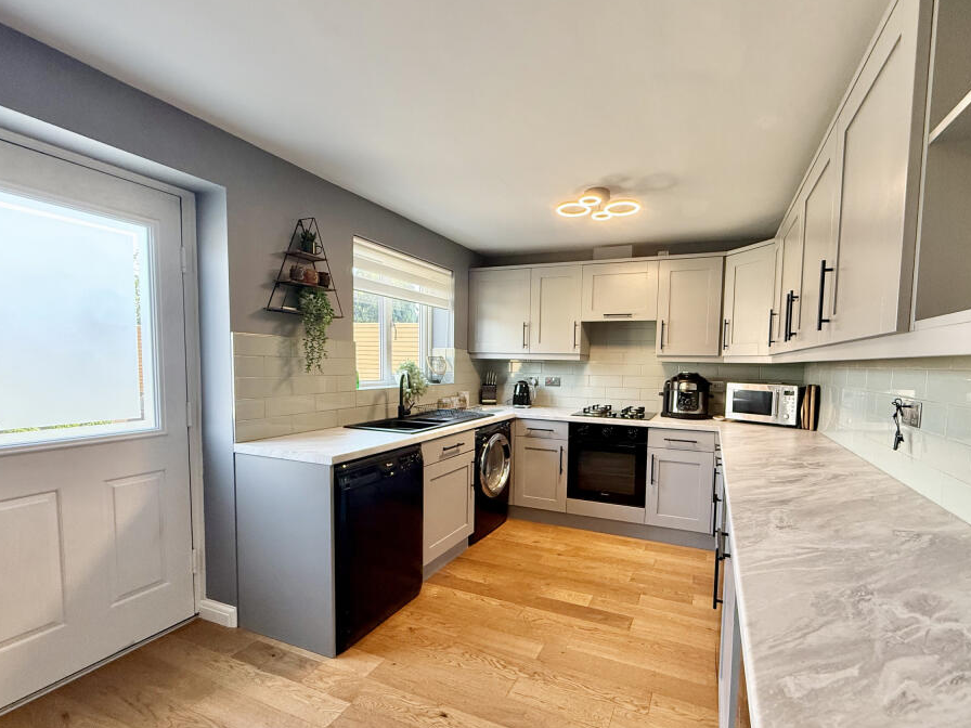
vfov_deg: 78.0
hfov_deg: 94.1
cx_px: 541
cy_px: 392
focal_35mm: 16
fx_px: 449
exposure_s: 1/100
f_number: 2.2
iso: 250
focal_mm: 2.22
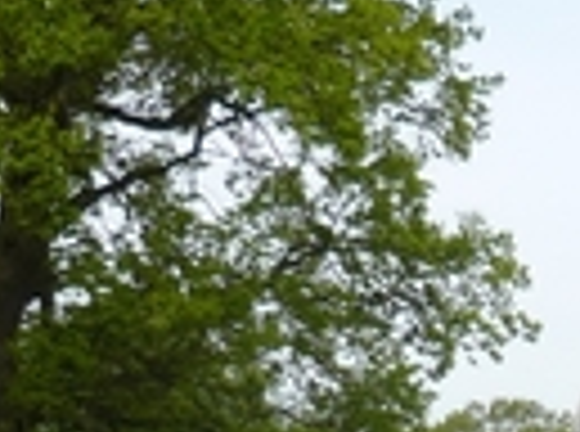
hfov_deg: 12.3
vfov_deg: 9.4
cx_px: 823
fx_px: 2573
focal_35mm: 154
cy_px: 612
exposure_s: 1/800
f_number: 2.8
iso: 100
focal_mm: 5.5
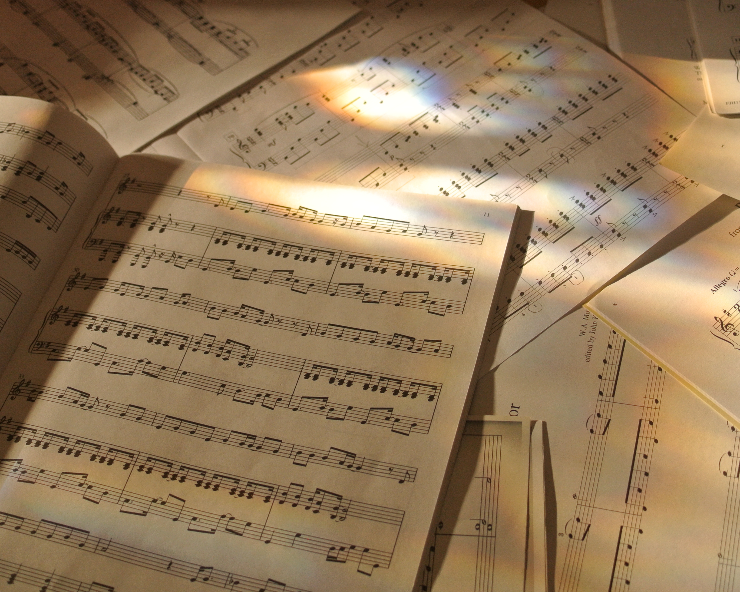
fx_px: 1226
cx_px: 390
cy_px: 300
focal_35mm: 56
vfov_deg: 27.1
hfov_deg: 33.6
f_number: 2.2
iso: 400
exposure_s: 1/200
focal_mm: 18.5
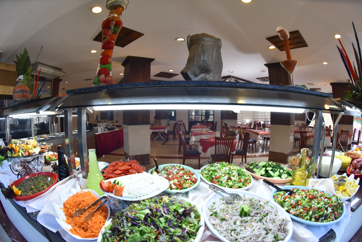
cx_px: 181
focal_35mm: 16
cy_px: 121
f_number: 7.1
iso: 1000
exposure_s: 1/125
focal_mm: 16
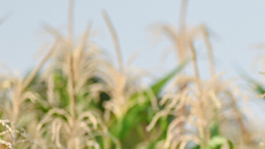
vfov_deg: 5.6
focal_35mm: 215
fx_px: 1511
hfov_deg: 9.8
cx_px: 365
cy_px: 152
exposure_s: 1/4000
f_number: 1.8
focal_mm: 50
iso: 100
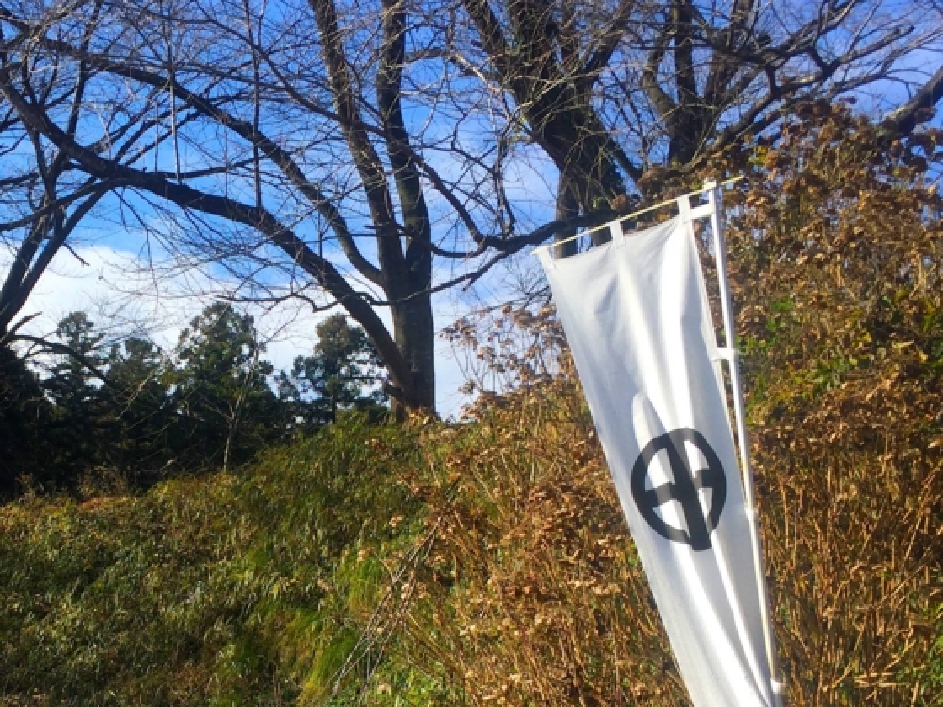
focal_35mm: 53
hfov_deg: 35.4
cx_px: 234
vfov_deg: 27.1
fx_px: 1444
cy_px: 542
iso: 32
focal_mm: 4.15
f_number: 2.2
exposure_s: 1/1236
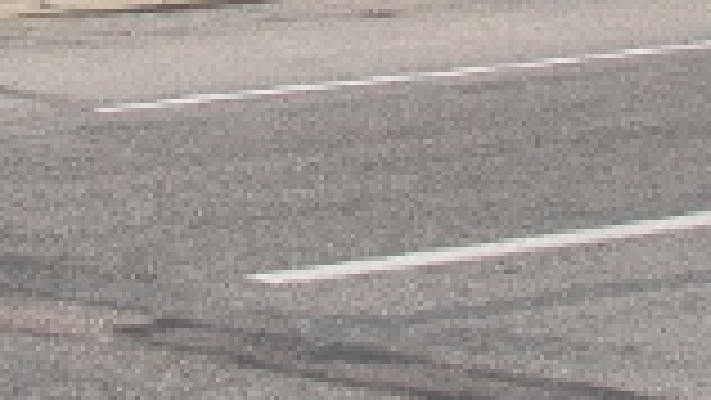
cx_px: 36
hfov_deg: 13.1
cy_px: -1043
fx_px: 3074
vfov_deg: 6.4
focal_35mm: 163
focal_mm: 24
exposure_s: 1/400
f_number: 10
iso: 200
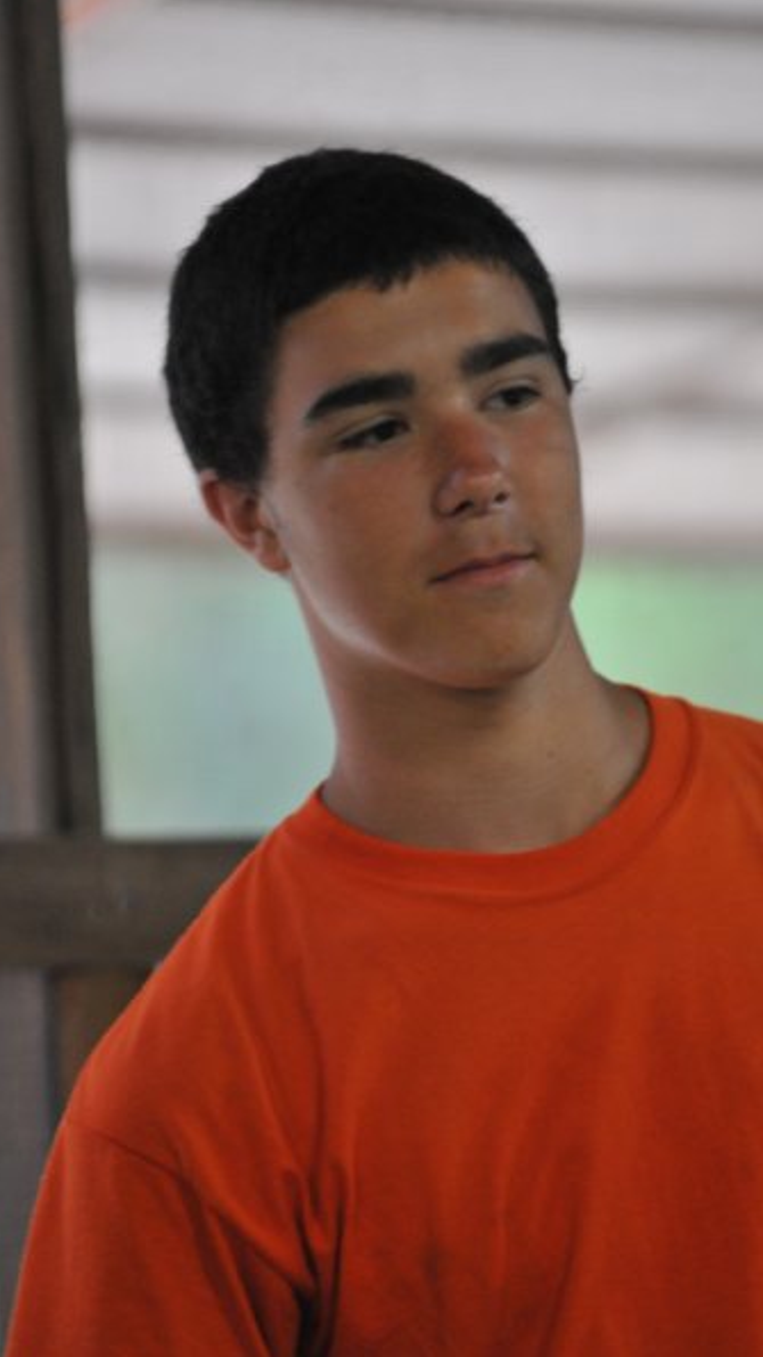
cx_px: 418
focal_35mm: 316
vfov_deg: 6.8
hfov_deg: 3.8
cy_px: 681
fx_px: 11372
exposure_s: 1/125
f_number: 2.8
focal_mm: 200
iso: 1600
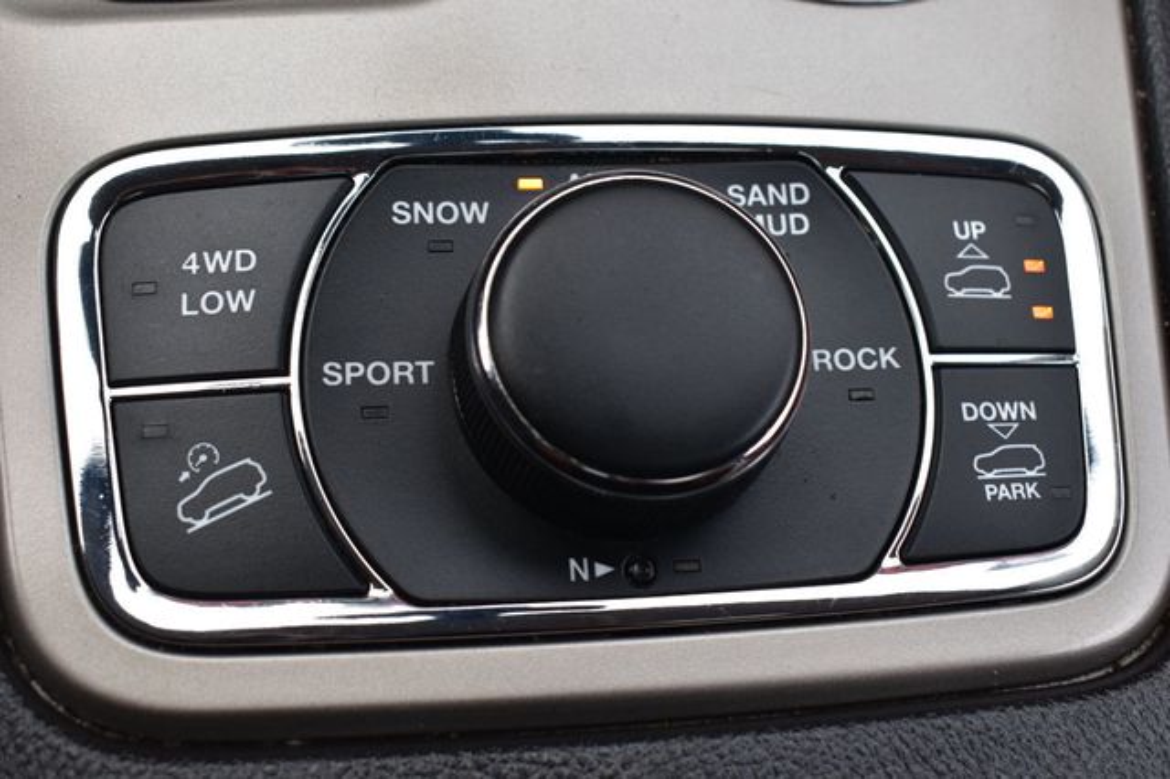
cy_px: 390
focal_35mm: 48
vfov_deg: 28.0
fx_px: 1559
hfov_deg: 41.1
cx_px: 585
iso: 400
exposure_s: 1/30
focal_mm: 32
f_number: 7.1
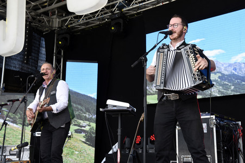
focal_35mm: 52
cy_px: 82
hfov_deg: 38.2
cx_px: 122
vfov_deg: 26.0
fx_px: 354
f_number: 8
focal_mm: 52
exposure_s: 1/160
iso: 500
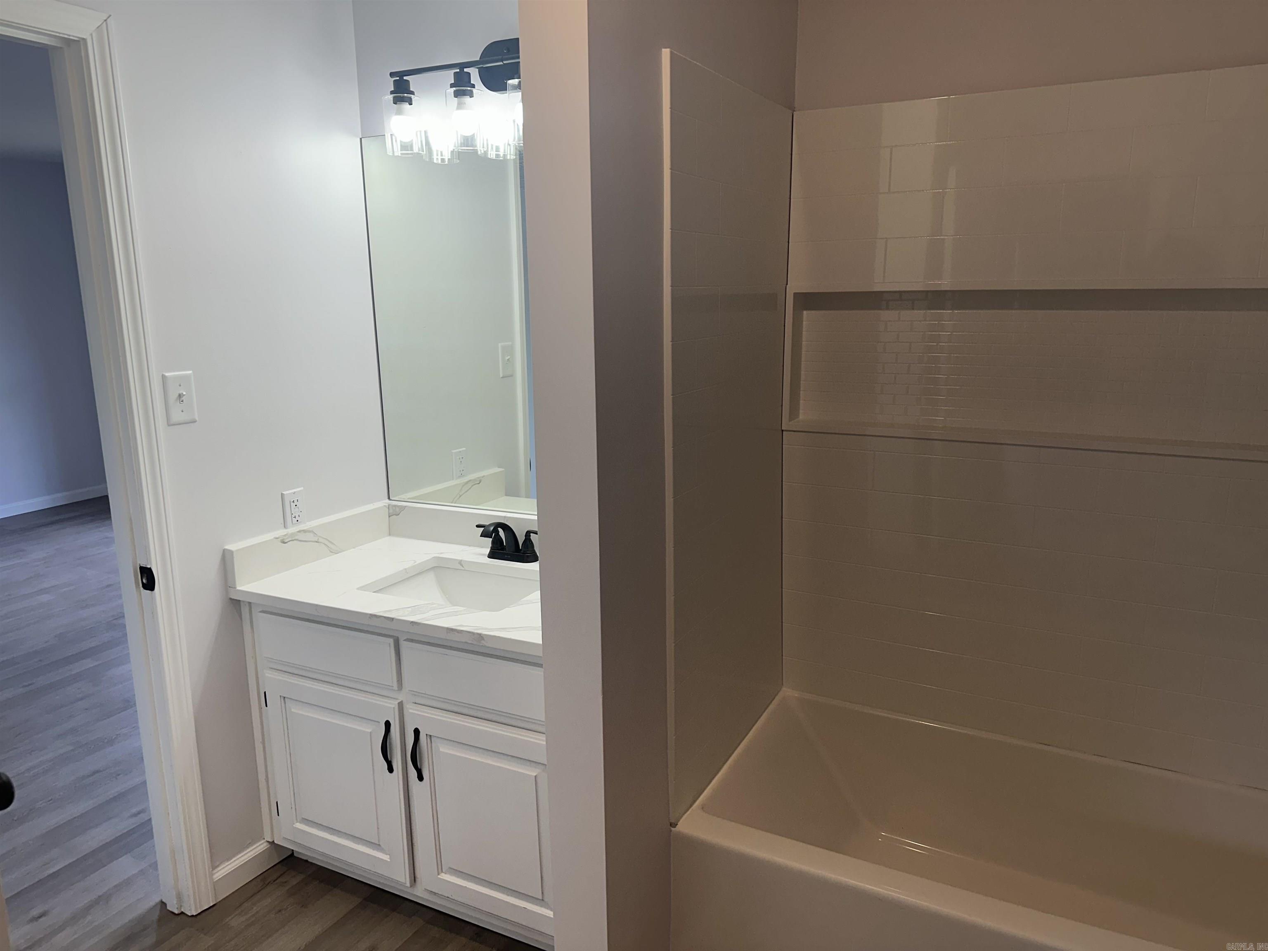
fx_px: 879
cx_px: 634
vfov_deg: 56.8
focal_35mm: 24
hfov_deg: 71.6
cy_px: 476
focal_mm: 6.86
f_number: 1.78
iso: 64
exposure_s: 1/185
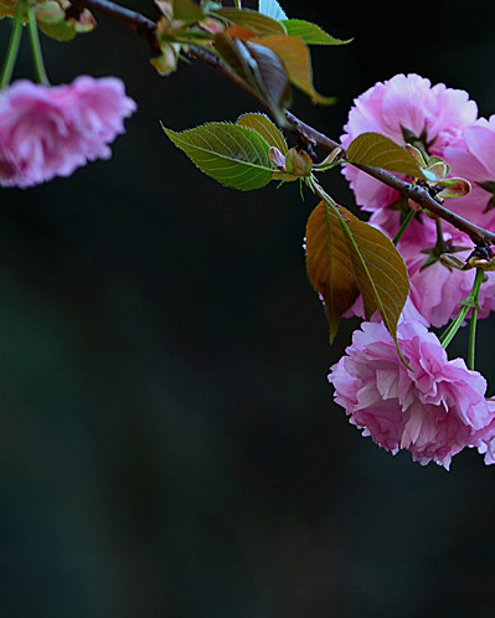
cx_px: 355
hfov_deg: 3.4
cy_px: 315
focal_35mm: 451
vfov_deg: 4.3
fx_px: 8251
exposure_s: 1/40
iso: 200
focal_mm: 200
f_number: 4
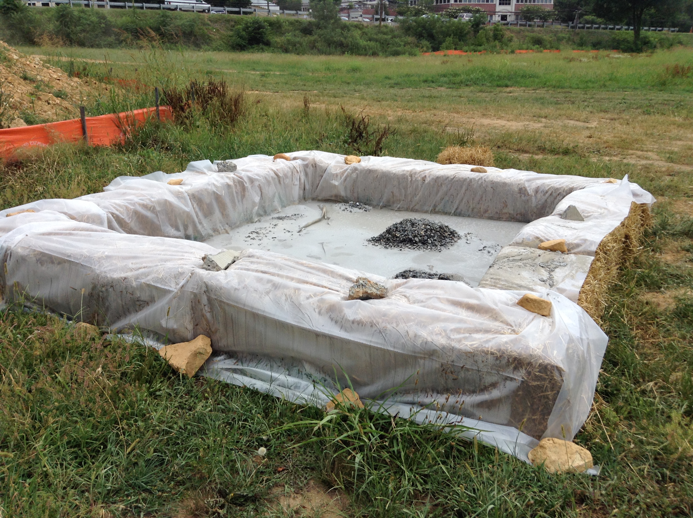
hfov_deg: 55.4
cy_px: 259
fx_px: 660
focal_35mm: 33
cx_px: 346
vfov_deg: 42.8
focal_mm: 3.3
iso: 25
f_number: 2.4
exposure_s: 1/794
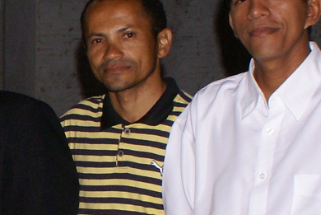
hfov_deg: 12.8
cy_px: 236
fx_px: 1330
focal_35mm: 149
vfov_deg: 9.2
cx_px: -205
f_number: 5.6
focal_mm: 20
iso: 400
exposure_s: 1/60
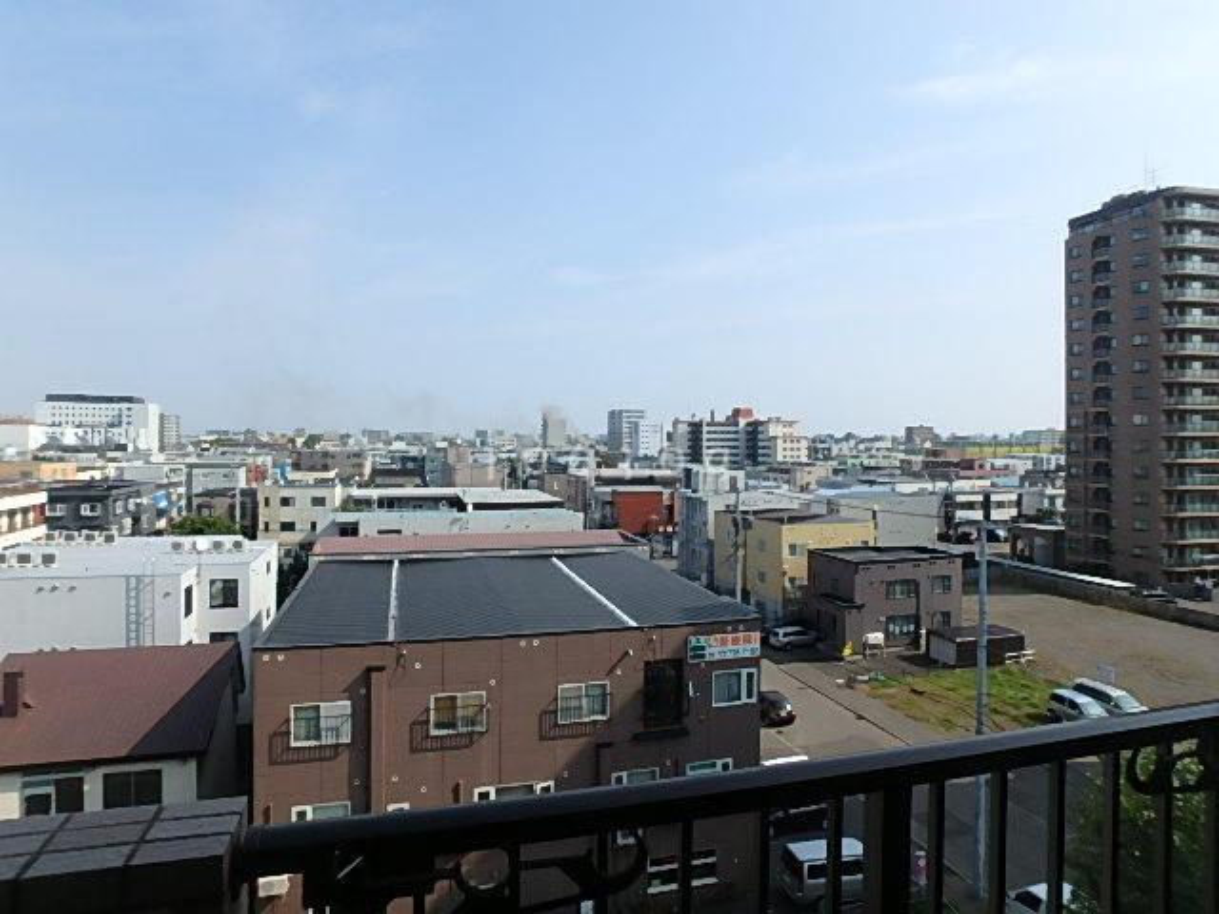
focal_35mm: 21
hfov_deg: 79.0
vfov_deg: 63.4
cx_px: 610
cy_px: 457
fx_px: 740
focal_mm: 3.7
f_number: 6
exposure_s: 1/500
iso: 125
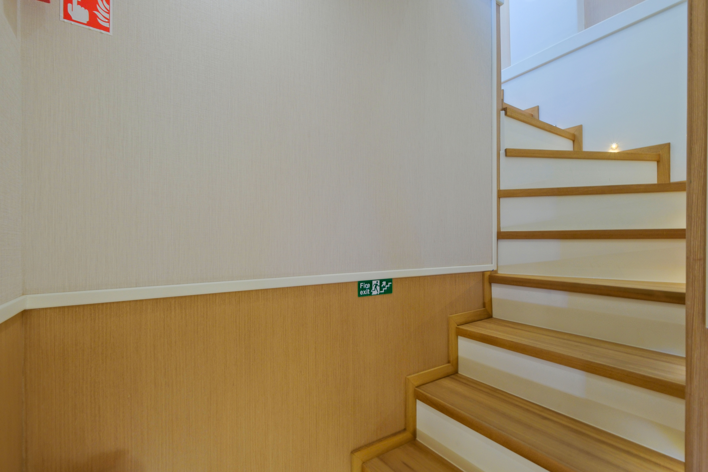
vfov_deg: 77.3
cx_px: 354
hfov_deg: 100.4
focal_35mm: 15
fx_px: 295
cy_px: 236
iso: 320
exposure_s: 1/2
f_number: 8
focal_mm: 10
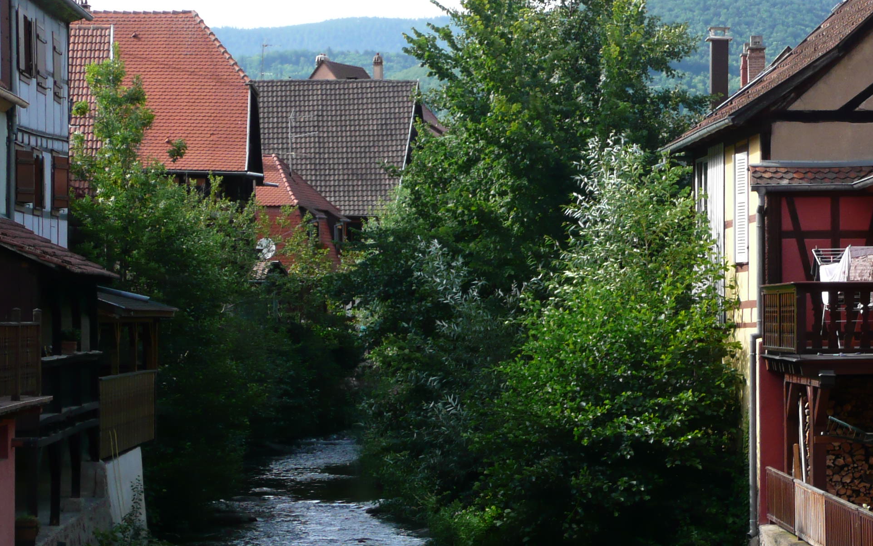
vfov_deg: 12.6
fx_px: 2474
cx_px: 570
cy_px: 346
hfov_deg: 20.0
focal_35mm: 104
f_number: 4.5
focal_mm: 11
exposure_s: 1/200
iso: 100
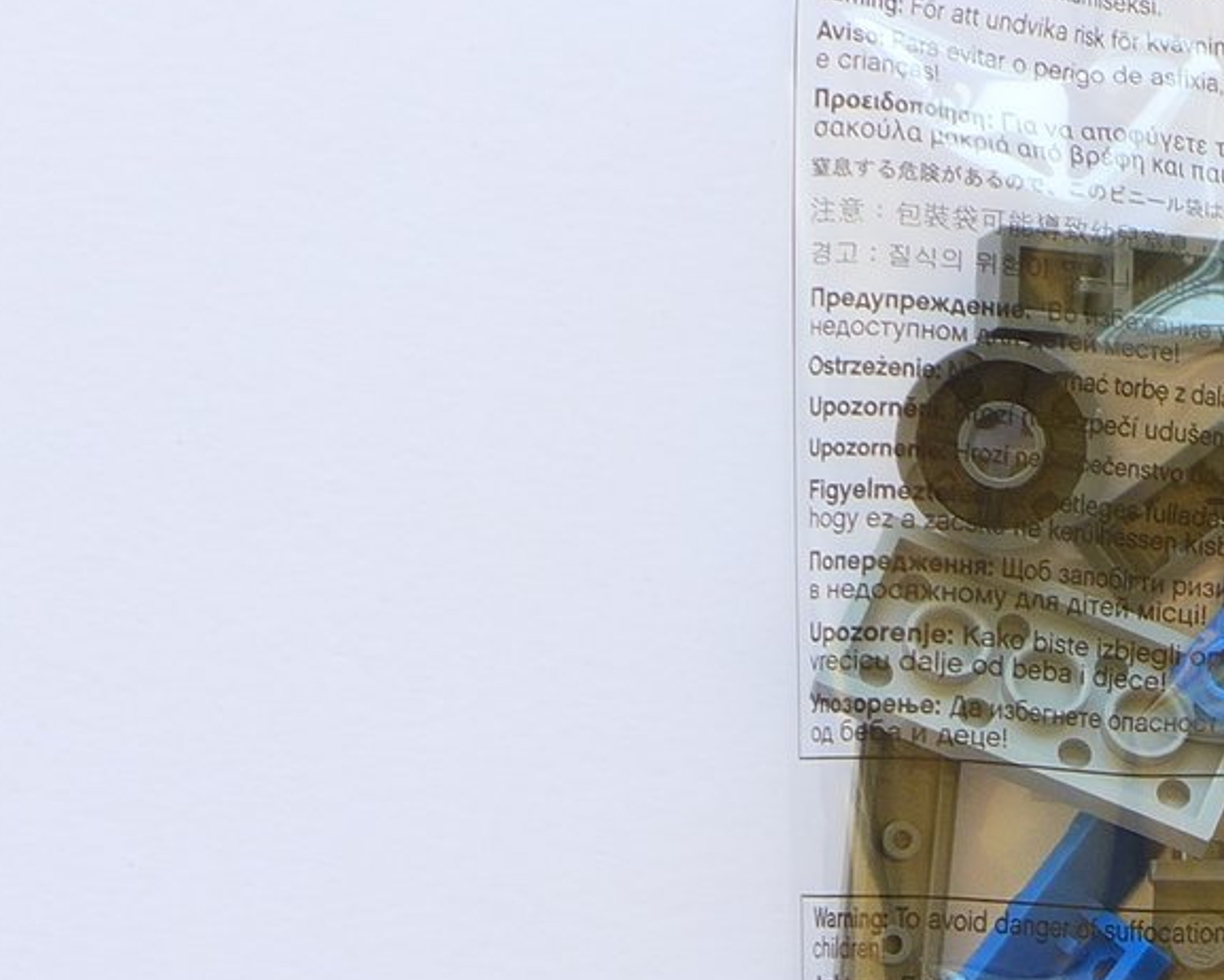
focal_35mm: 215
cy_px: 916
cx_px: 1971
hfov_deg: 8.7
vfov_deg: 7.2
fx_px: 7791
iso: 80
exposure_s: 1/25
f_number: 4
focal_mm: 13.7
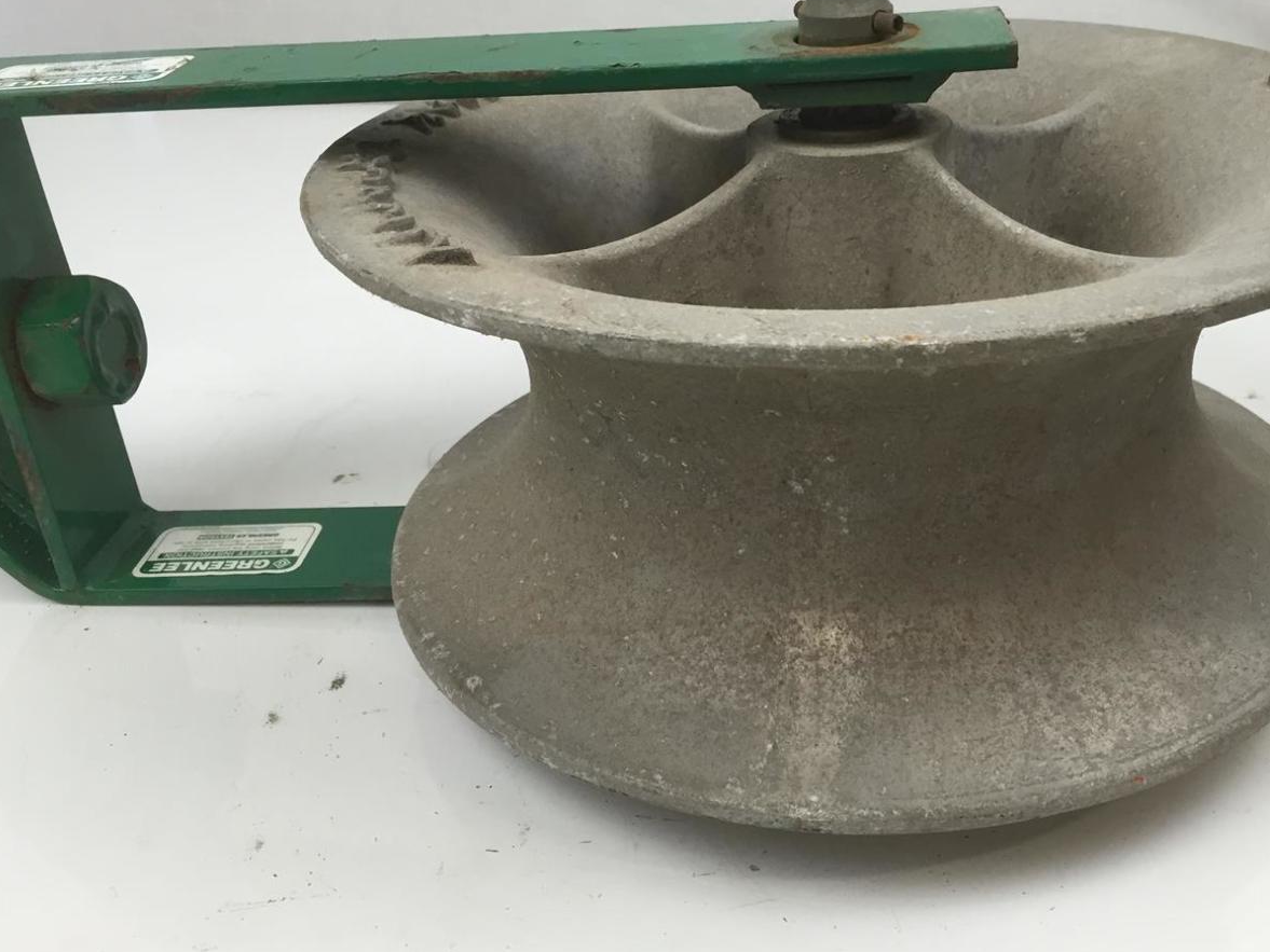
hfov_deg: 52.4
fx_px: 1284
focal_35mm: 35
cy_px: 496
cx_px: 743
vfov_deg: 40.7
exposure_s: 1/30
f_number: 2.2
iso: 40
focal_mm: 4.15
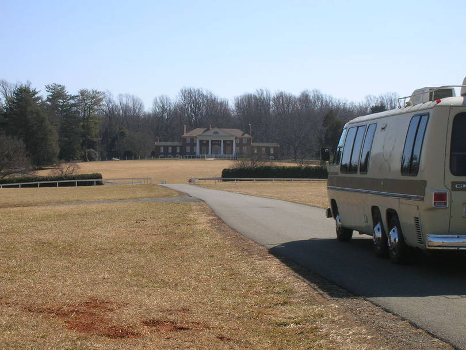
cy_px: 175
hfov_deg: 26.3
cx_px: 233
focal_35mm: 74
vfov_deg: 19.9
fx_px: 996
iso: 50
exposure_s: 1/228
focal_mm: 12.3
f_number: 6.7
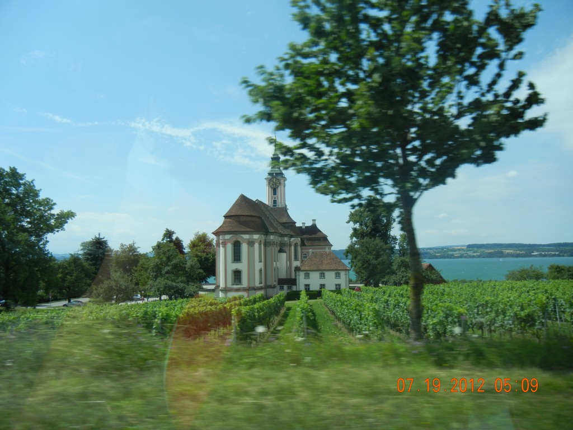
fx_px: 497
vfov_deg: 46.8
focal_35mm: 30
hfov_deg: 60.0
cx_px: 286
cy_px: 215
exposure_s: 1/379
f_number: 7
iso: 160
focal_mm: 5.4
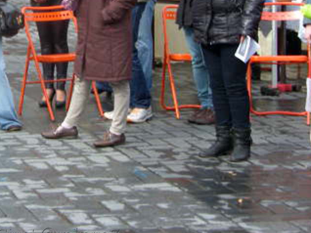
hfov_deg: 13.0
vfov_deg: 9.8
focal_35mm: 151
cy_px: 10
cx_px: 25
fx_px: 1357
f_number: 3.5
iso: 50
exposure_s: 1/200
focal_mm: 19.4
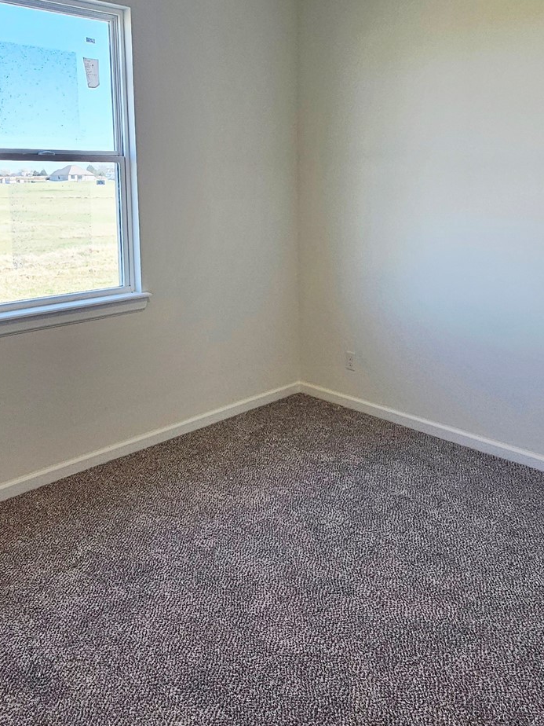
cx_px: 282
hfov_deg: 51.3
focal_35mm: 27
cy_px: 251
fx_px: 566
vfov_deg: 63.9
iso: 80
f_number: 2.2
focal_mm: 2.2
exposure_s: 1/120
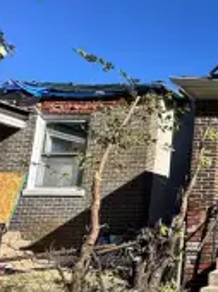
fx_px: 278
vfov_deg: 54.9
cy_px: 179
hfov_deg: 27.2
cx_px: 338
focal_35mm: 33
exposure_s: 1/1143
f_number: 2.2
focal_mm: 2.22
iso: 50
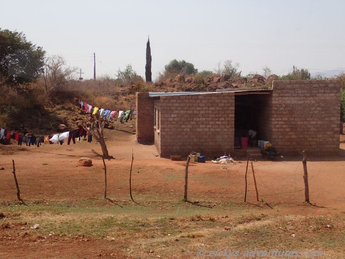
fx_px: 528
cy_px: 130
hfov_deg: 36.2
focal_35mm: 53
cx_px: 172
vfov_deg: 27.5
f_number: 4.5
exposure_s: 1/800
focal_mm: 9.61
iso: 200
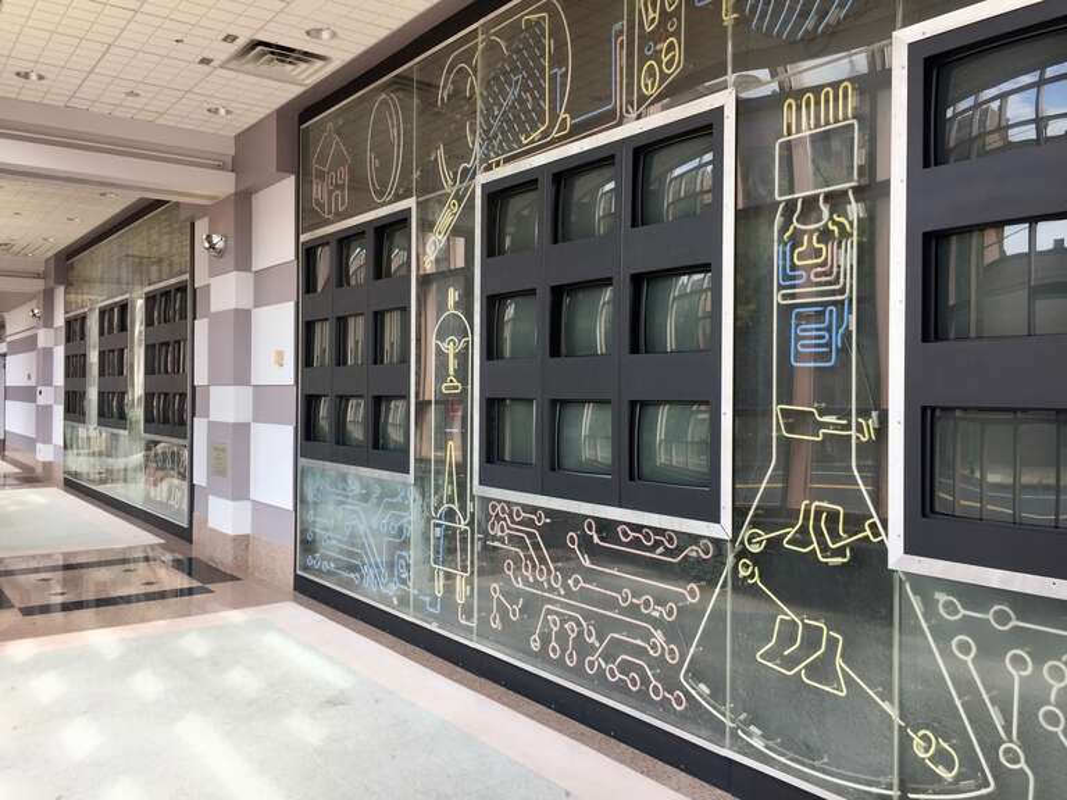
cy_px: 400
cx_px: 534
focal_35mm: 29
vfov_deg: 48.2
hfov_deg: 61.7
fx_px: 894
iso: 32
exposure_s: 1/124
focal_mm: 4.15
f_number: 2.2
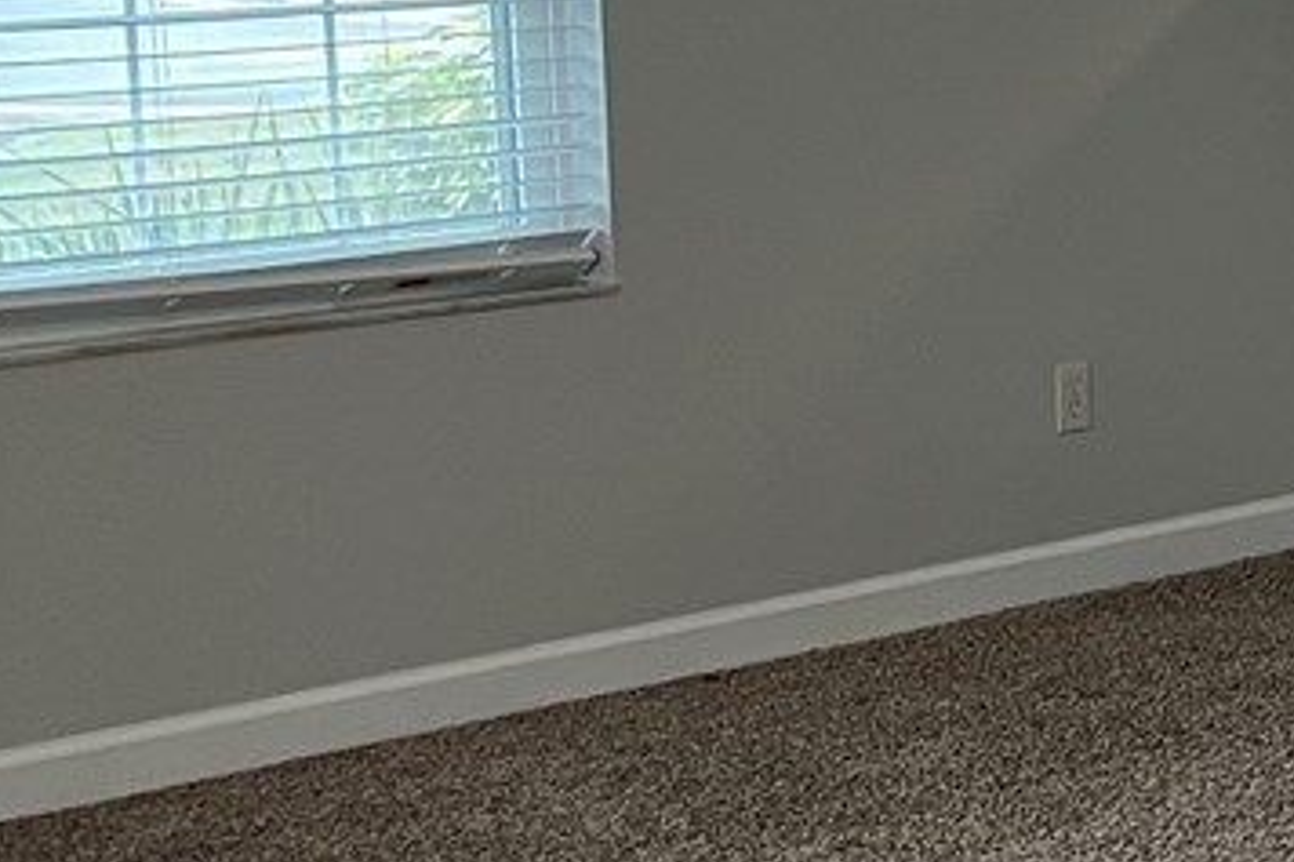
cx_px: 2483
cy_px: 276
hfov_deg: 14.8
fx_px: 4203
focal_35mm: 117
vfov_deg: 11.7
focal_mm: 5.1
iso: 125
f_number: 1.6
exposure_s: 1/60
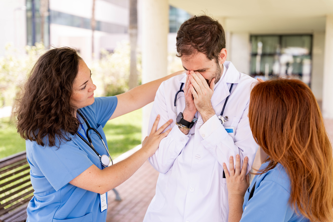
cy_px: 111
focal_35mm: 50
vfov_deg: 26.8
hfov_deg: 39.3
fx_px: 466
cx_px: 166
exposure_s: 1/250
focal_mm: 50.4
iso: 100
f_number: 2.8
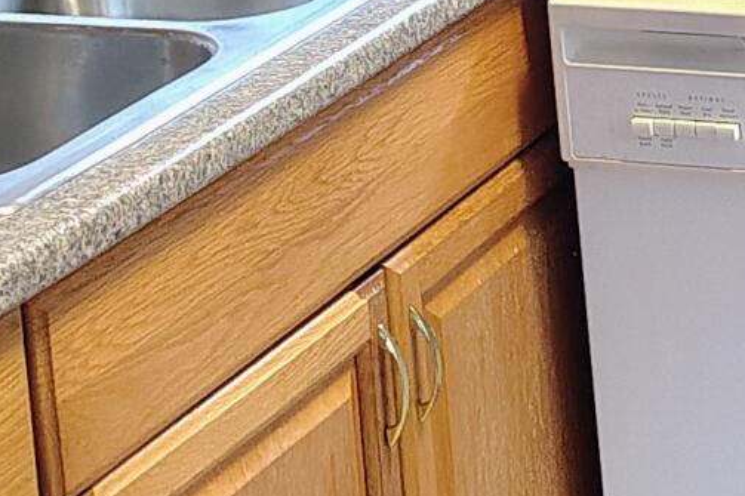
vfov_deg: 9.0
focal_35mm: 149
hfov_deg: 13.0
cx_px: 1118
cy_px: -175
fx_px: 3082
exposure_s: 1/60
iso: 1213
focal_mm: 5.56
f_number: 1.8
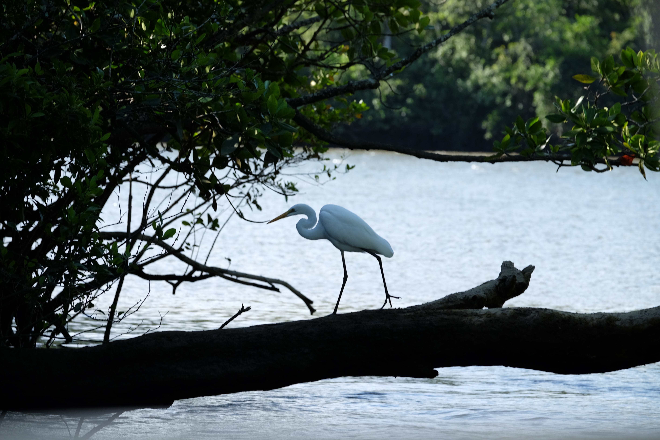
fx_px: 3850
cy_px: 220
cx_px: 330
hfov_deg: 9.8
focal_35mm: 210
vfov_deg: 6.5
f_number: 5.6
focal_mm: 140
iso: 200
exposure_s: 1/240
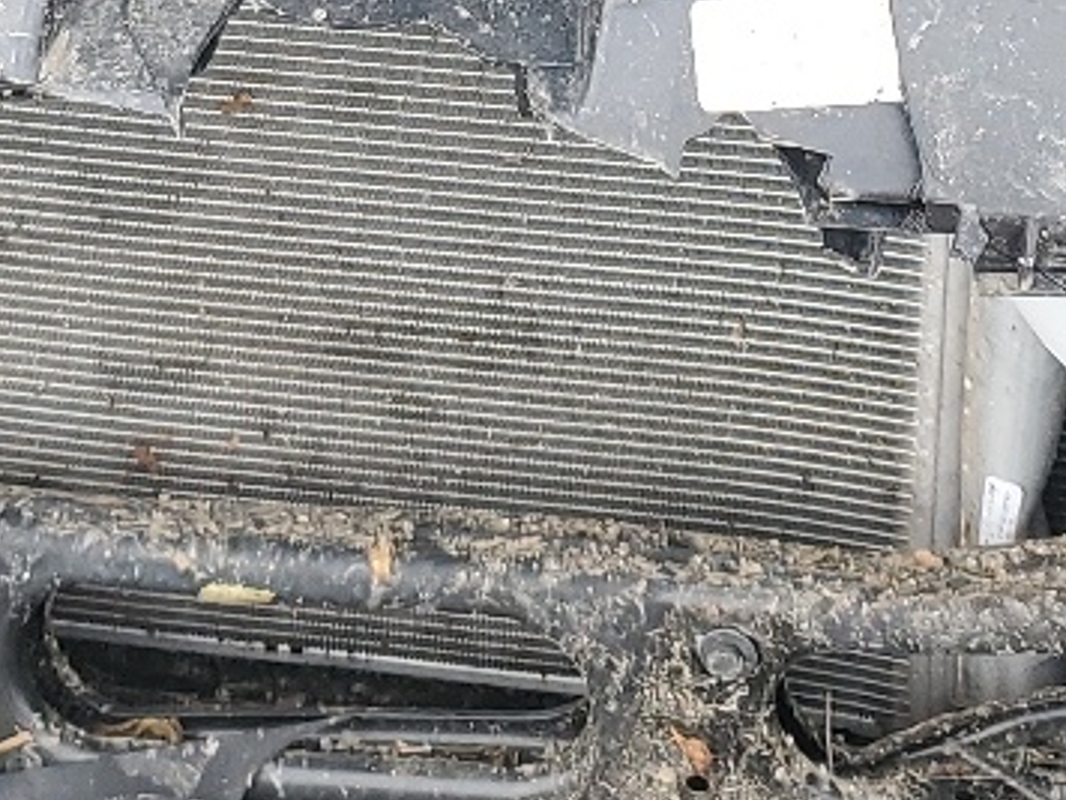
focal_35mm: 117
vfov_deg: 11.9
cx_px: 443
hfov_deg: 16.8
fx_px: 3603
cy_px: -533
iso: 50
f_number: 1.5
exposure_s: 1/222
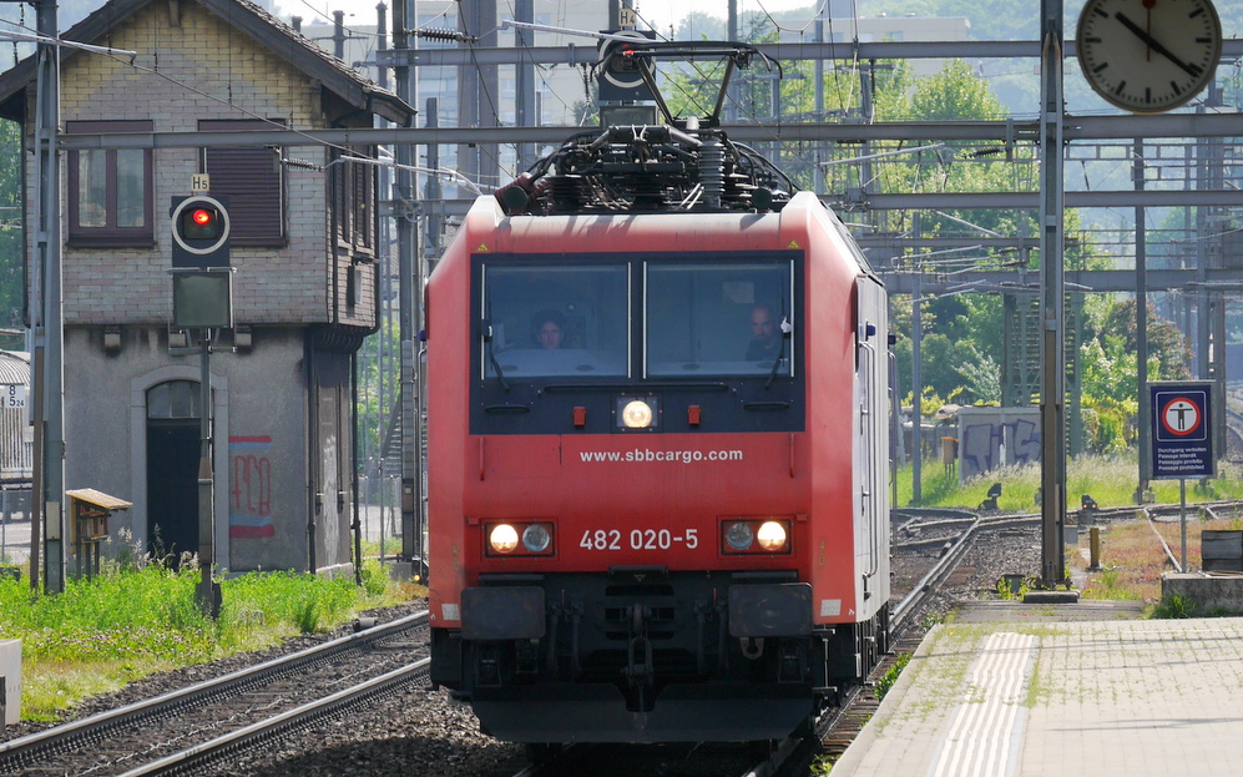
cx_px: 621
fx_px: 10806
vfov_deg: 4.1
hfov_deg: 6.6
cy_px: 407
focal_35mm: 319
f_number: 5.6
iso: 160
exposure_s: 1/320
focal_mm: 150
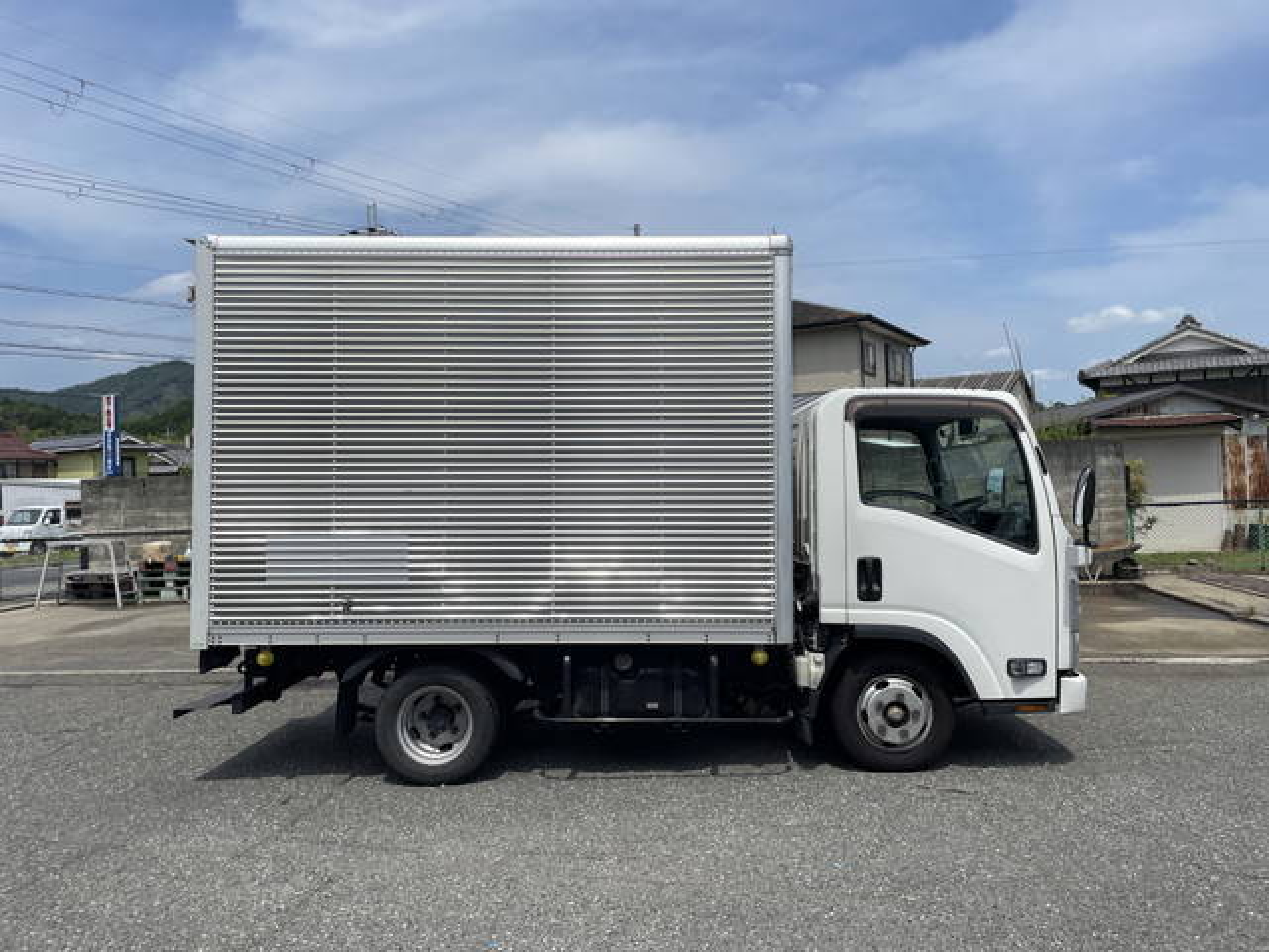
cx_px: 634
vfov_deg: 53.1
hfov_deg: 67.3
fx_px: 953
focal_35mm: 26
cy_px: 476
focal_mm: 4.2
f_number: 1.6
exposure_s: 1/7813
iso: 32
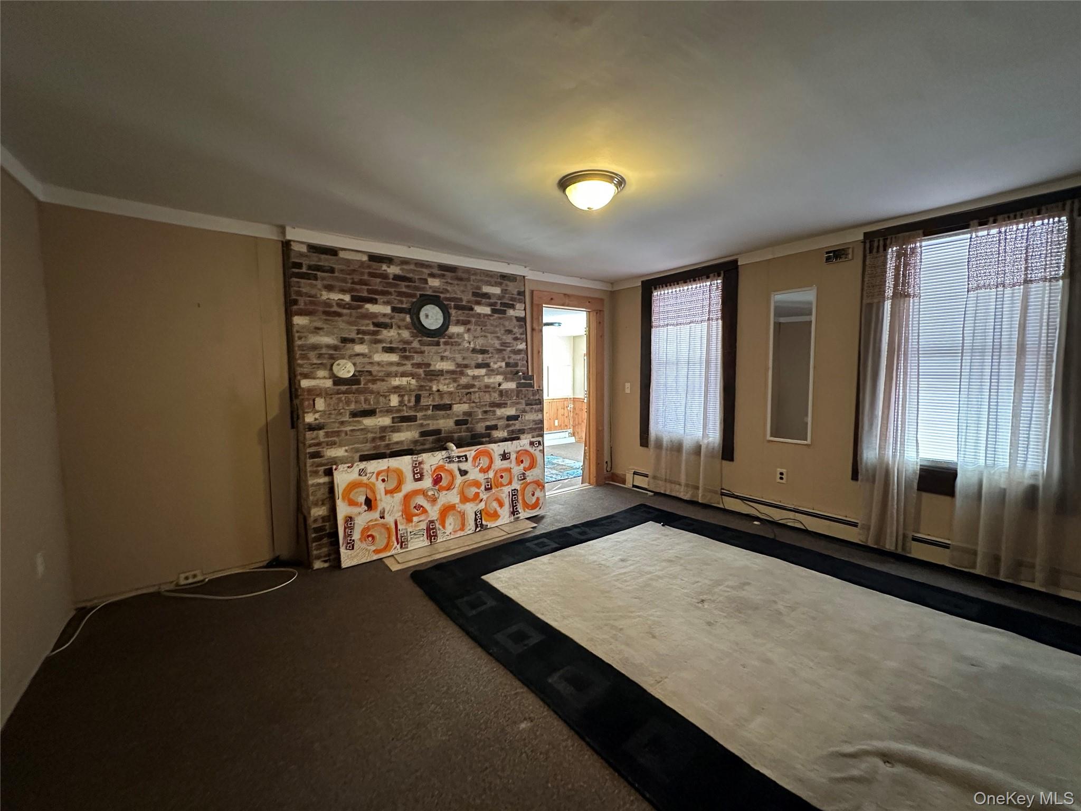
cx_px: 540
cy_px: 406
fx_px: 437
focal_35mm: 14
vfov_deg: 85.7
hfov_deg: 102.1
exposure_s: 1/60
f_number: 2.2
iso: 800
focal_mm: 2.22
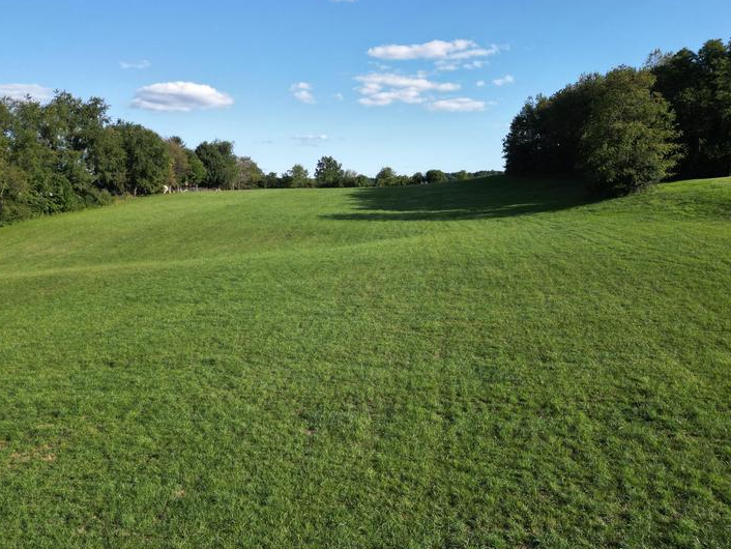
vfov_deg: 48.2
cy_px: 254
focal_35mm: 29
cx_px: 345
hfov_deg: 61.6
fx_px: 613
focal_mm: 6.72
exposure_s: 1/2000
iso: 100
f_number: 1.7
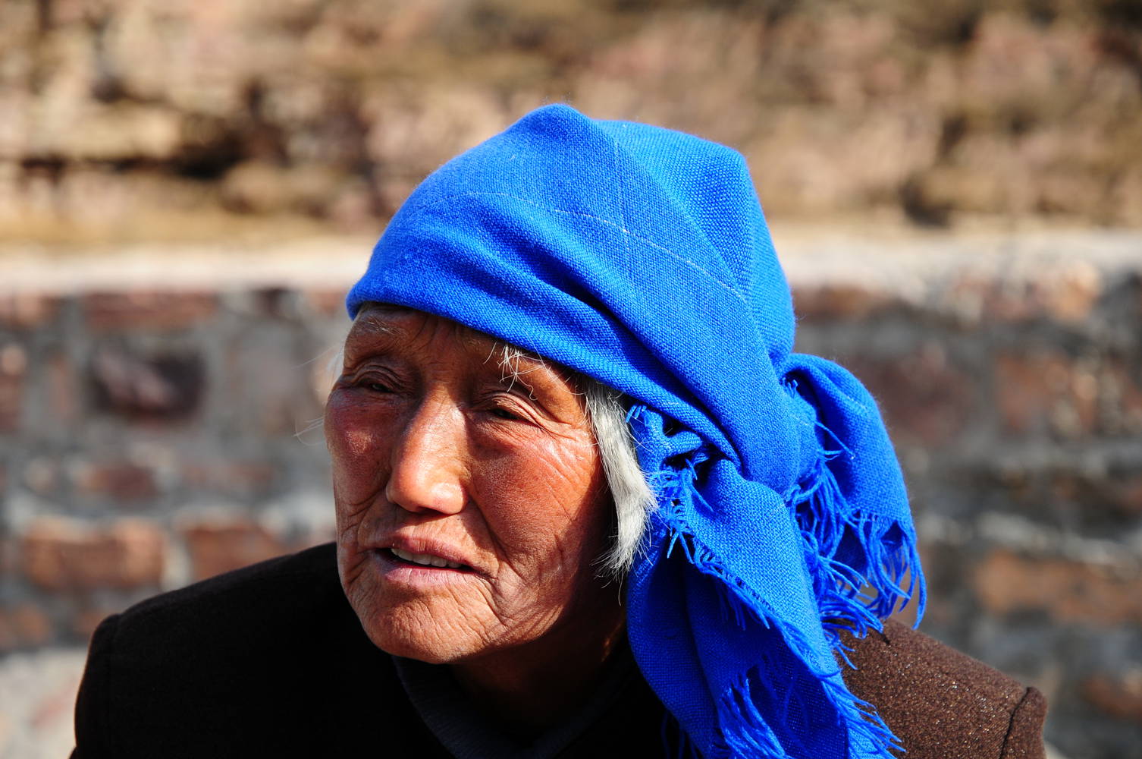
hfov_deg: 18.9
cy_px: 380
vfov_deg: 12.6
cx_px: 571
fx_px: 3422
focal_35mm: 108
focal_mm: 72
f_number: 5.6
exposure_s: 1/250
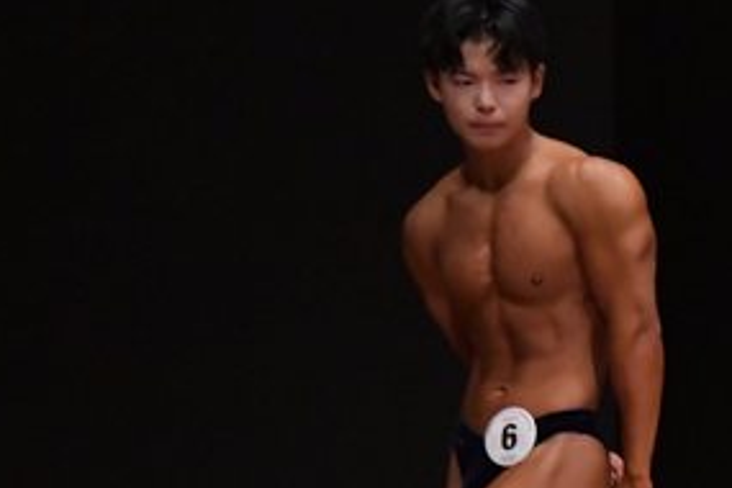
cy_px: 514
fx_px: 14903
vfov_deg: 1.9
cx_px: 880
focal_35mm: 733
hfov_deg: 2.8
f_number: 5.6
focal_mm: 180
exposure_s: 1/400
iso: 6400
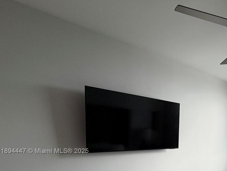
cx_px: 235
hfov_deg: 47.8
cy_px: 151
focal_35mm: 30
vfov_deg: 43.1
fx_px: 197
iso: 64
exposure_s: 1/120
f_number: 2.2
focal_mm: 2.22
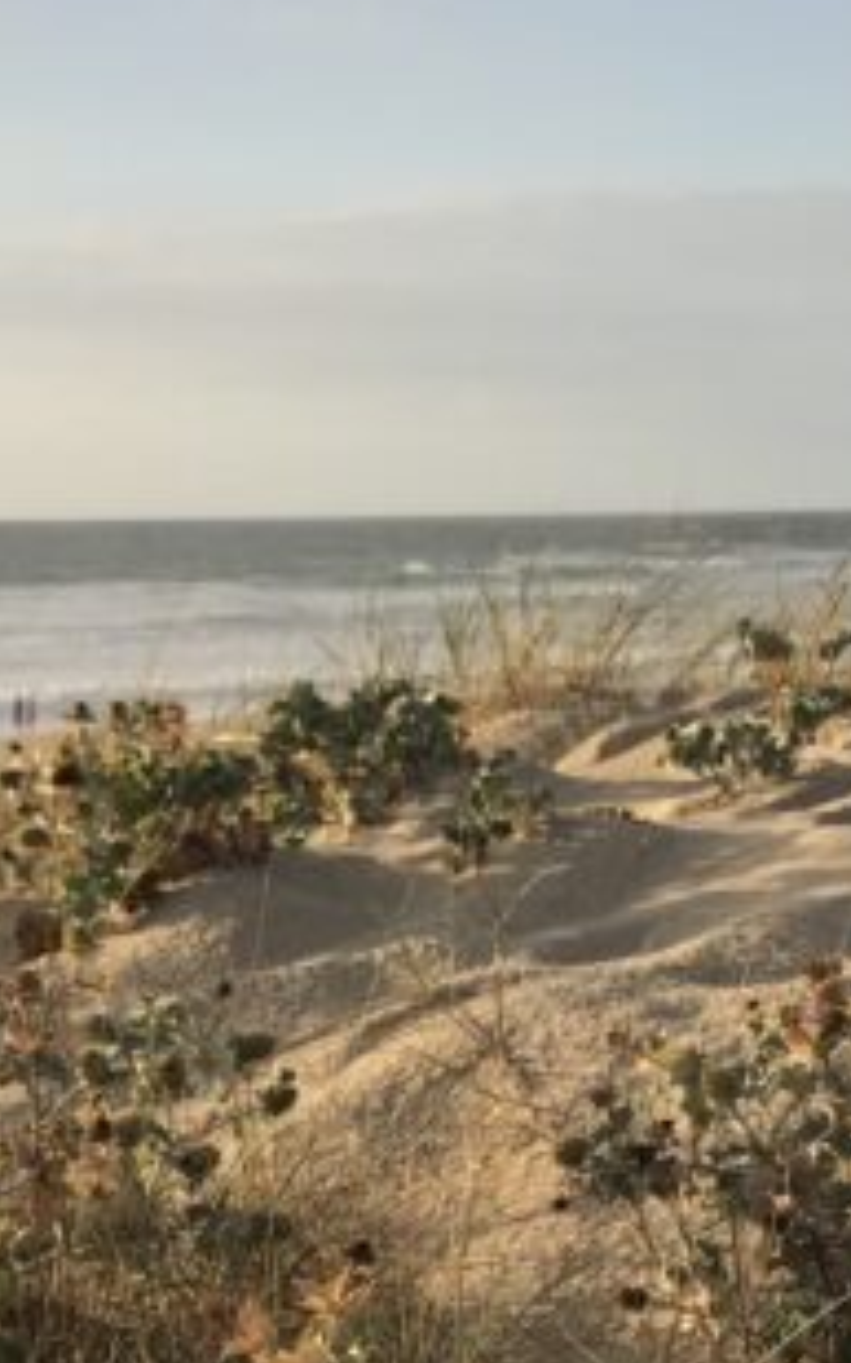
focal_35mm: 94
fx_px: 3490
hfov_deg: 13.8
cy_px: 1193
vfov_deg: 21.7
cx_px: 110
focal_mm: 3.99
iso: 20
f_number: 1.8
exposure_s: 1/1709
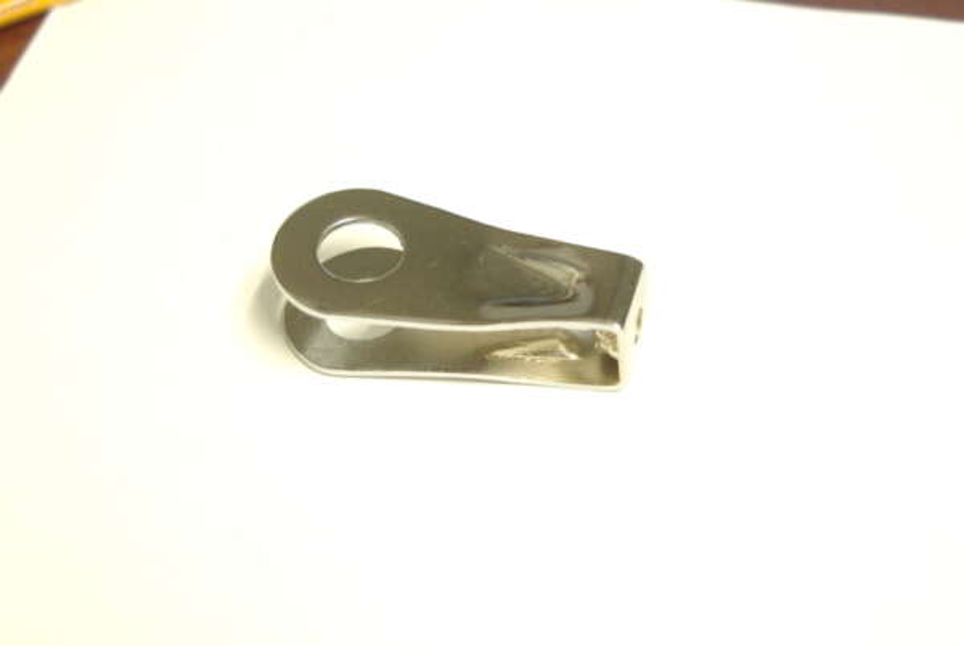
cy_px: 323
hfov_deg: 28.0
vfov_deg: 19.0
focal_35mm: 72
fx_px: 1931
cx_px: 482
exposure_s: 1/15
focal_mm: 48
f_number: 5.6
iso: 1600
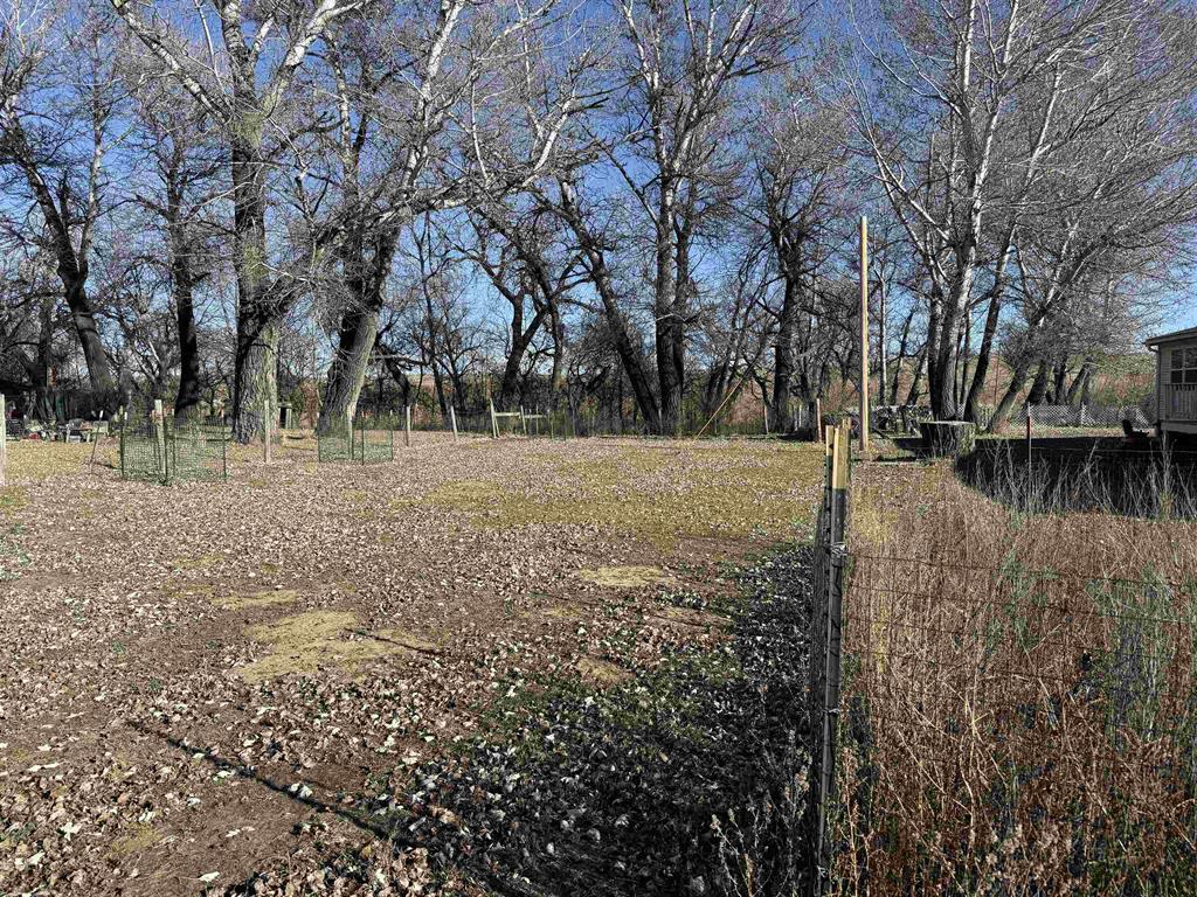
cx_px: 598
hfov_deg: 71.6
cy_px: 448
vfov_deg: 56.8
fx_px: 830
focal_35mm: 24
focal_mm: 6.76
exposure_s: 1/3279
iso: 80
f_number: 1.78
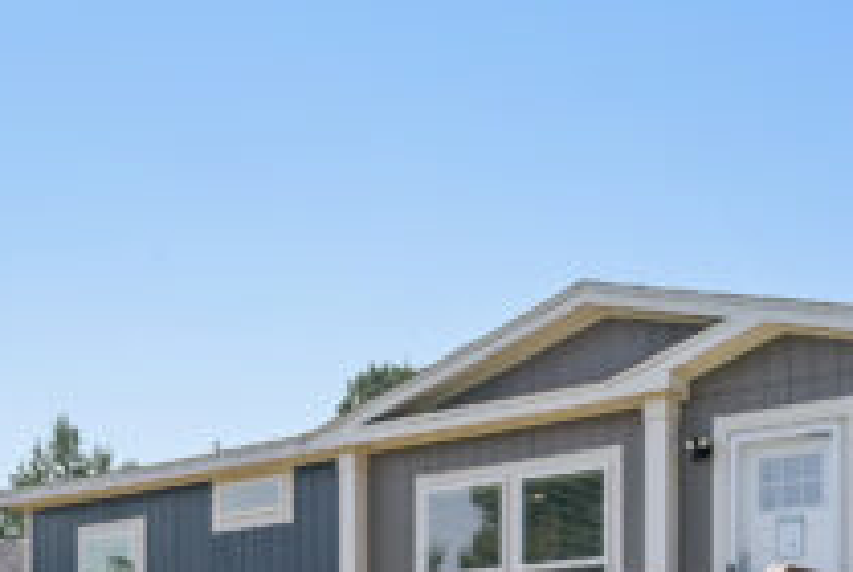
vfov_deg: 23.1
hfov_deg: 34.2
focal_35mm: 56
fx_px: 1333
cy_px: 584
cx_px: 706
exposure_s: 1/1250
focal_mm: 23.5
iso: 400
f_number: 8
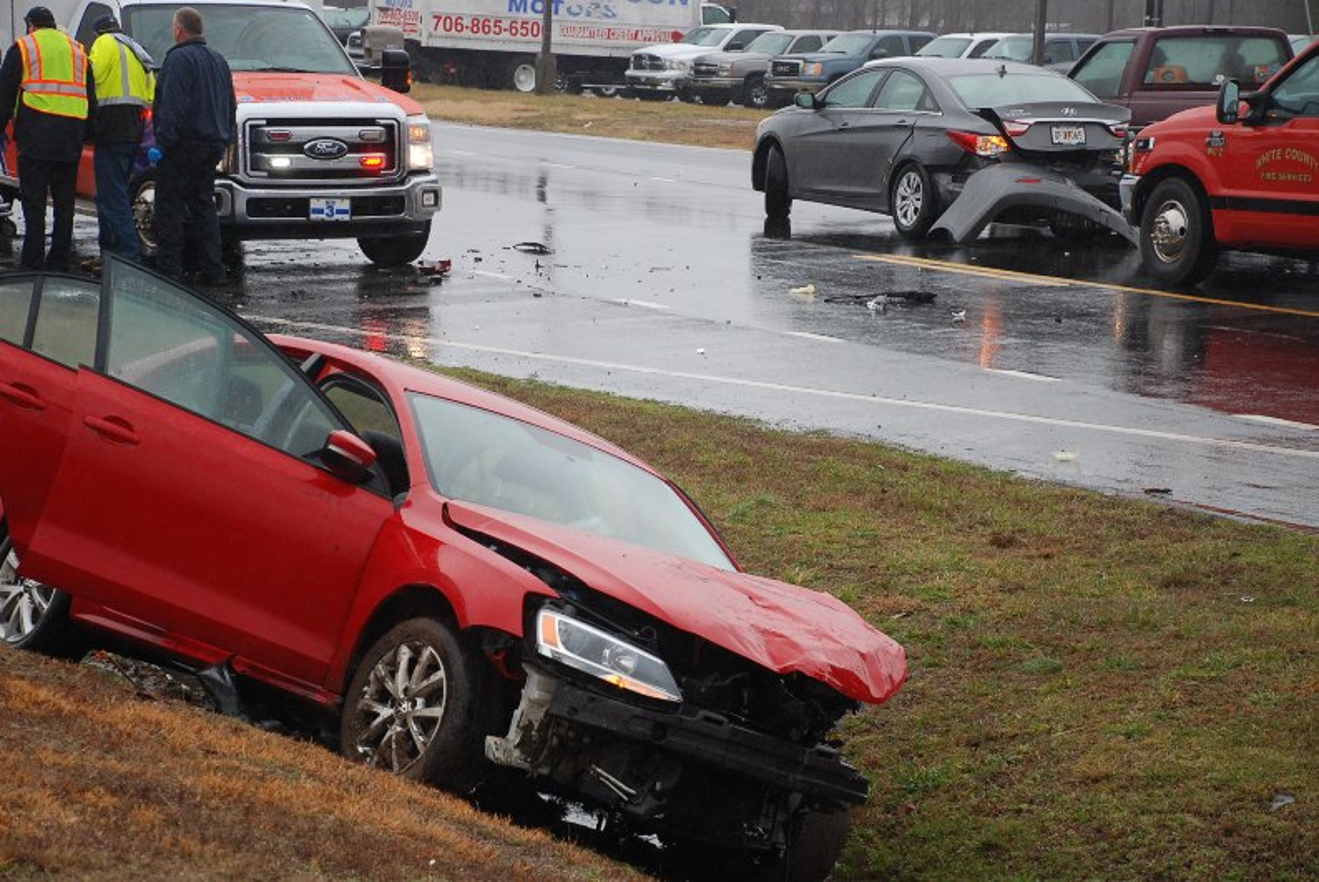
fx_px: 4126
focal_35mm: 112
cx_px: 660
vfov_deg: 12.2
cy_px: 441
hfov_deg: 18.2
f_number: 5.6
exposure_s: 1/200
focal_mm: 75
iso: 320
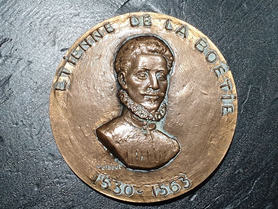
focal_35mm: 26
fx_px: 209
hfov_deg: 67.3
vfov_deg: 53.1
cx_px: 139
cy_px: 104
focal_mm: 4.3
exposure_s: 1/50
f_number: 2.4
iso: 400
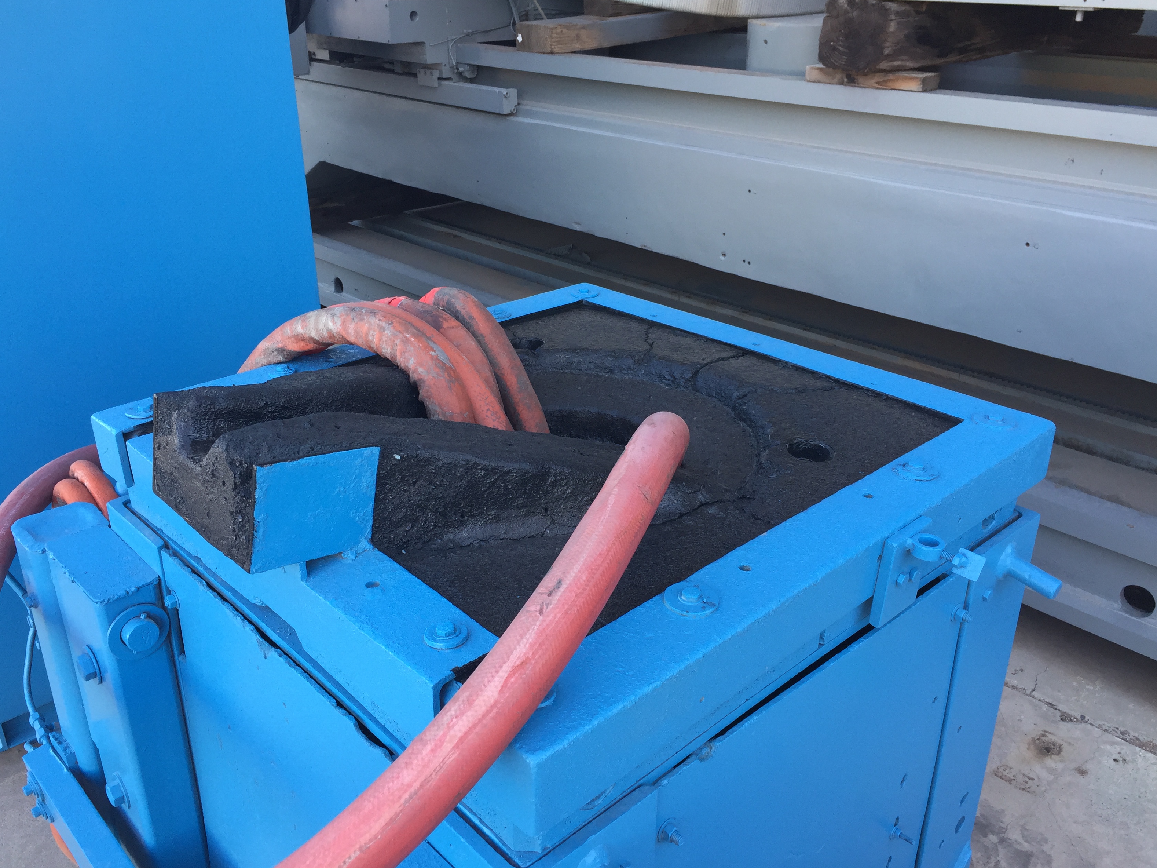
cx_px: 566
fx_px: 1003
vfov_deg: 46.8
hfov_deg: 60.0
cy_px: 429
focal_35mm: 30
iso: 50
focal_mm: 4.15
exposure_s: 1/120
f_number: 2.2
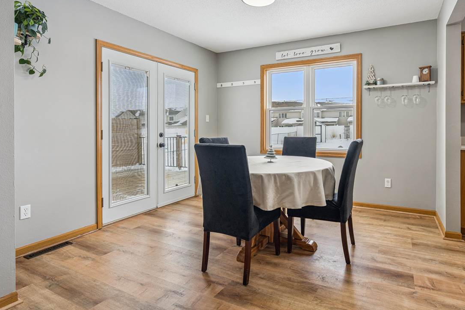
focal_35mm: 20
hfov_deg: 83.4
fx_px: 258
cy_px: 130
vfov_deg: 61.6
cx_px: 267
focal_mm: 17
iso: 500
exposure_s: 1/80
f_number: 8
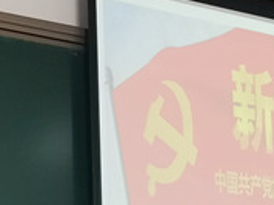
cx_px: 75
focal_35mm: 137
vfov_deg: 10.5
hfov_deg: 14.4
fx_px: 1083
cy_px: 279
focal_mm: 4.75
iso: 160
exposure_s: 1/100
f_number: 1.8
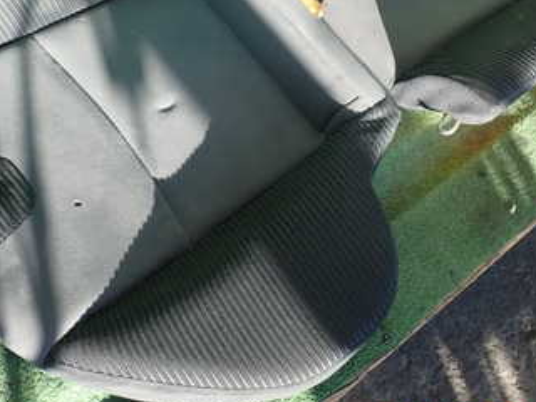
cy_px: 65
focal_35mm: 60
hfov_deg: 32.2
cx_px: 258
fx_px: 929
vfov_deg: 23.9
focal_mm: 5.87
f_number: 3.2
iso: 100
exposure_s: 1/60
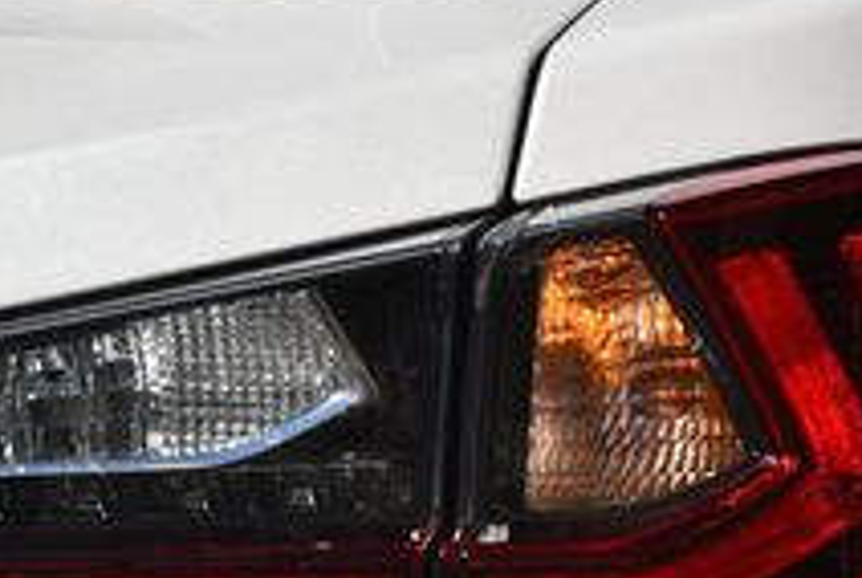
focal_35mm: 497
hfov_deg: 4.1
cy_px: 289
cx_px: 350
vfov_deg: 2.8
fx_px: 11917
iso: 100
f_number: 10
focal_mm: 110
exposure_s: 1/400
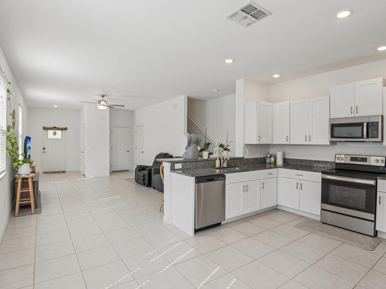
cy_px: 145
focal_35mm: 18
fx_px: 201
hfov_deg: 87.7
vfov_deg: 71.6
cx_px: 182
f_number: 8
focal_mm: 16
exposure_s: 1/100
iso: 400
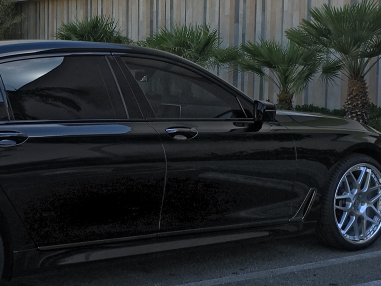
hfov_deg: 25.9
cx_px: 48
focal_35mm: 73
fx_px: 803
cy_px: 122
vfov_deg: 20.1
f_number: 2.2
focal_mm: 4.15
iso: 25
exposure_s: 1/368
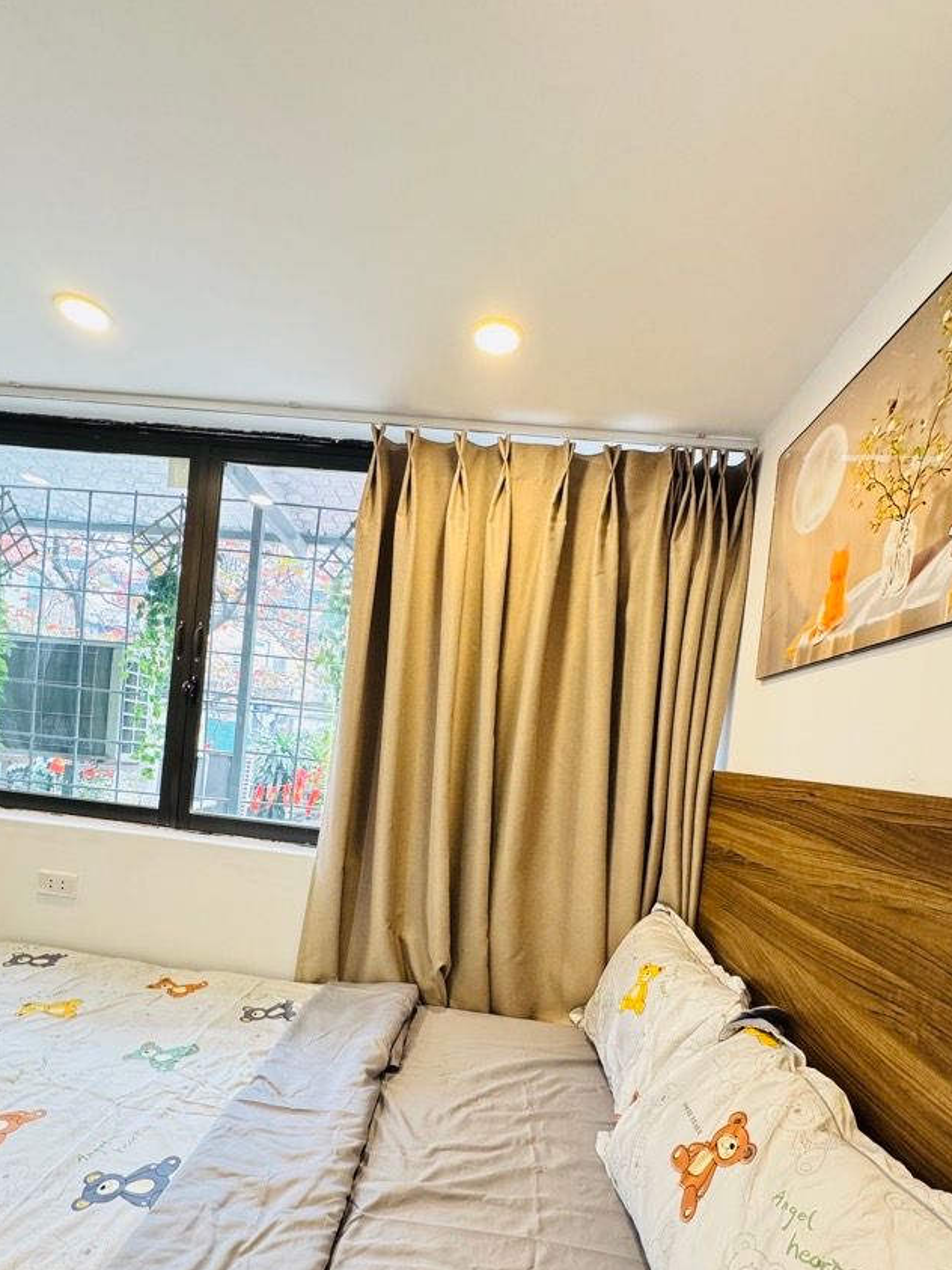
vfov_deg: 89.8
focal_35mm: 17
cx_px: 450
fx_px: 624
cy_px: 768
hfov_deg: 74.7
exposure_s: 1/50
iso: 200
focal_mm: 2.22
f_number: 2.2
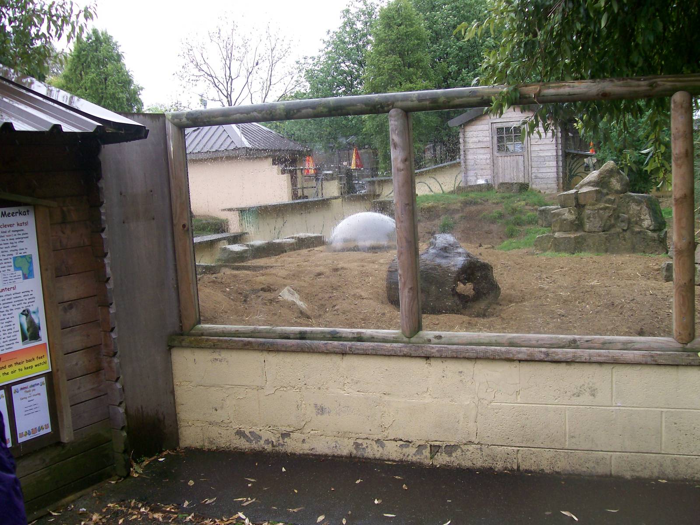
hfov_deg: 51.4
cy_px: 262
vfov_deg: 39.7
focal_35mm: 36
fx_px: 728
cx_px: 350
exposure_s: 1/284
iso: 80
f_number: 2.7
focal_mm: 6
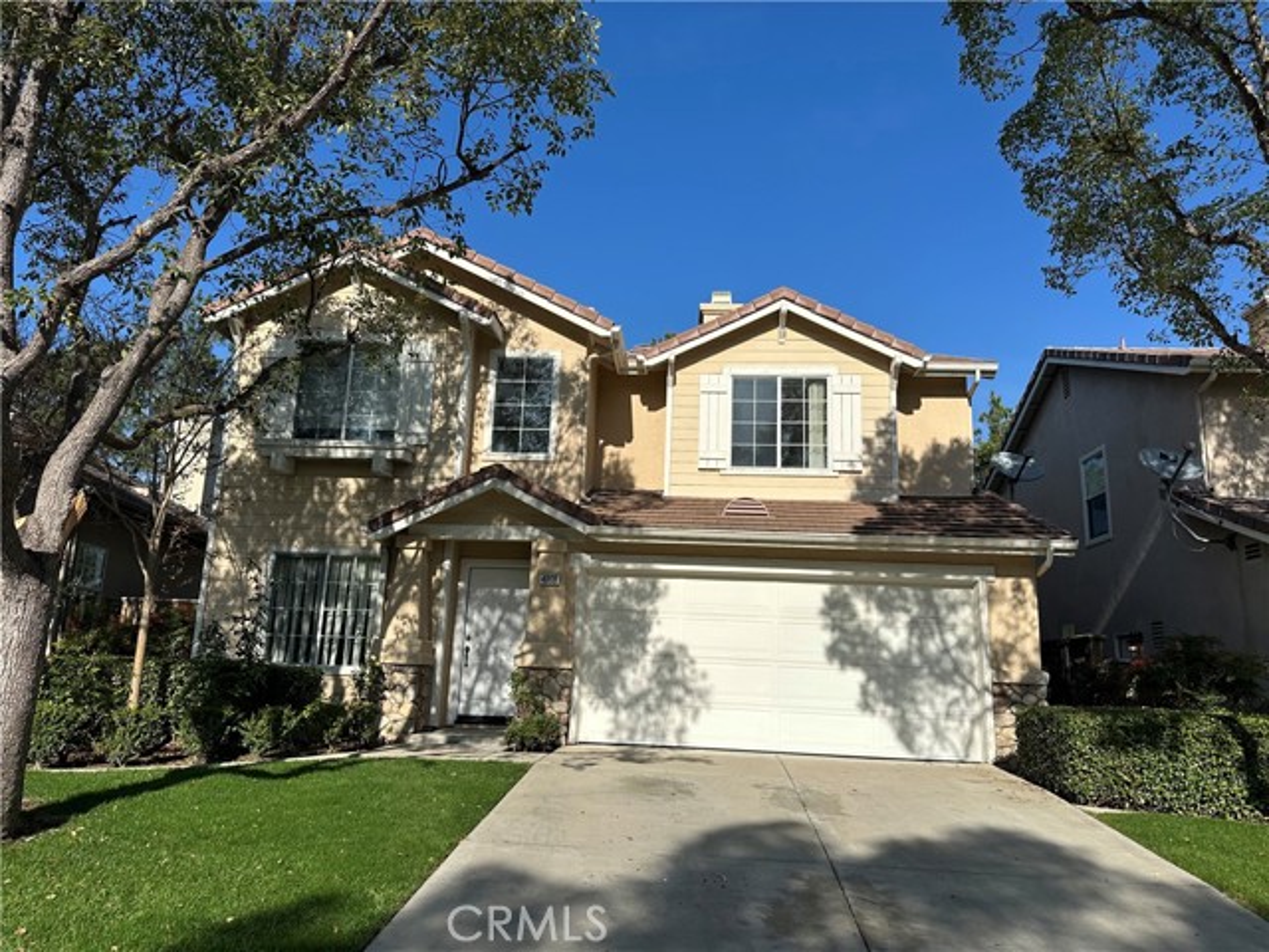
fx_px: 880
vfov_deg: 56.8
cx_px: 634
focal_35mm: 24
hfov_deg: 71.6
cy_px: 476
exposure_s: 1/6623
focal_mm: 6.86
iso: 80
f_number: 1.78
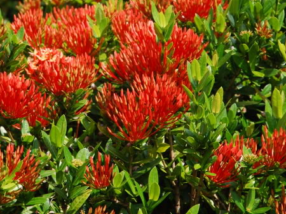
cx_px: 35
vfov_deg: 6.4
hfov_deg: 8.6
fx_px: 1899
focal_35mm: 230
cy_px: 9
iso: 100
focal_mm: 70
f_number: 6.3
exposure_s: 1/160
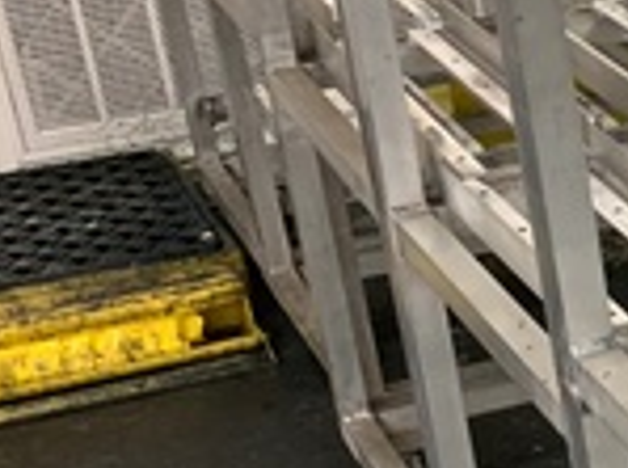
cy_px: 493
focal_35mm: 112
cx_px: 1138
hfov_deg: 15.2
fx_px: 2027
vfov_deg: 13.0
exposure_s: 1/60
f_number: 1.8
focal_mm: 4.25
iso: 200
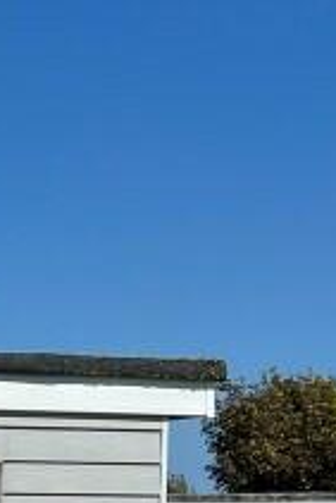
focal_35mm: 131
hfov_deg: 8.7
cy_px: 608
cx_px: -679
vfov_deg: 15.1
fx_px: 1831
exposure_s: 1/10309
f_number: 1.5
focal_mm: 5.7
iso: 50
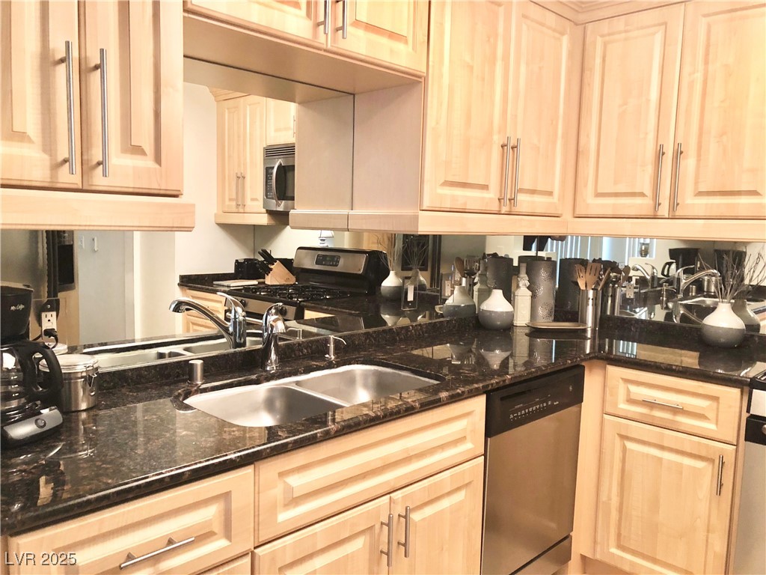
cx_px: 383
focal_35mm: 28
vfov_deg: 49.7
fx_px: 620
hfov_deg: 63.4
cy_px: 288
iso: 100
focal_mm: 3.99
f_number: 1.8
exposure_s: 1/13
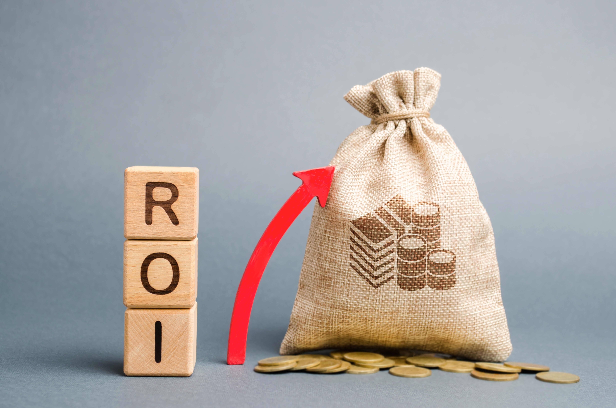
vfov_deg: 21.5
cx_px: 308
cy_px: 204
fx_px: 1076
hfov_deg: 32.0
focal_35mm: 63
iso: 100
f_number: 7.1
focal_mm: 42
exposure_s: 1/100
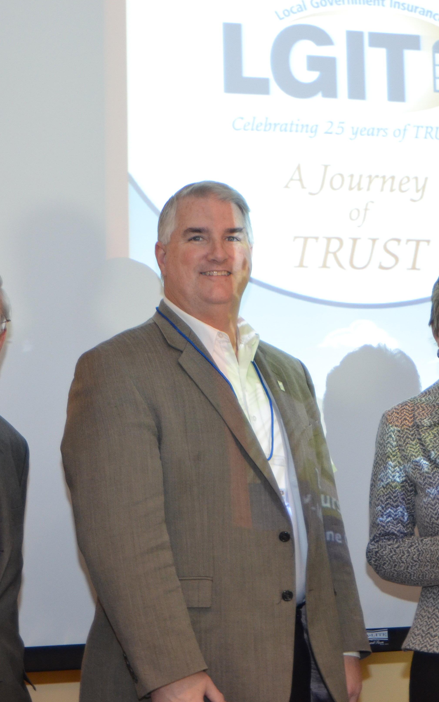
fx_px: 1780
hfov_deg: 14.0
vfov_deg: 22.3
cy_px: 348
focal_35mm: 93
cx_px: 334
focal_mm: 40
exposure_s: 1/60
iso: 1000
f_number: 4.2
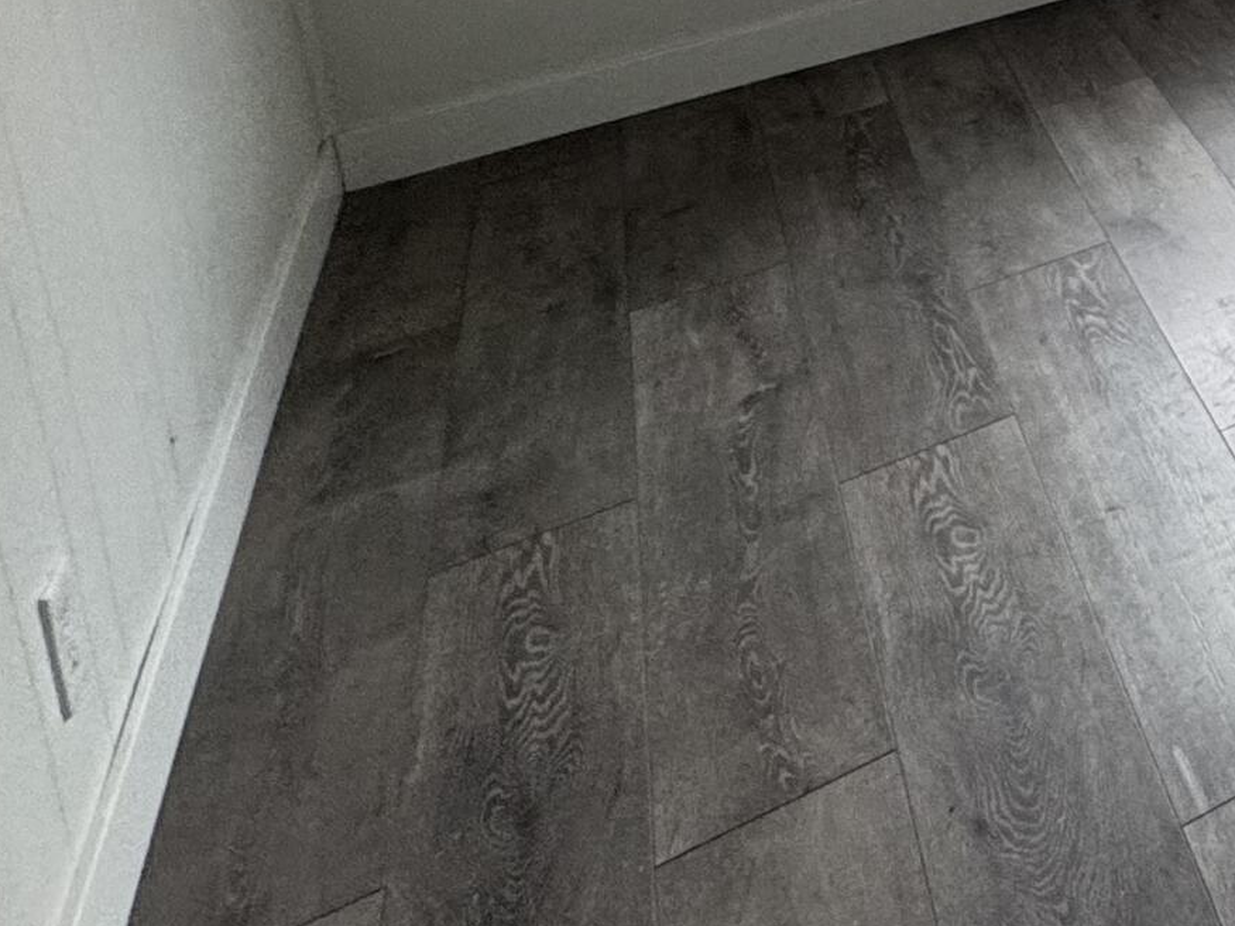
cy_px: -416
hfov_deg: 26.2
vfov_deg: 24.4
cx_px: 1942
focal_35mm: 48
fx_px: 1712
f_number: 2.2
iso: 200
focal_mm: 2.22
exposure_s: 1/120
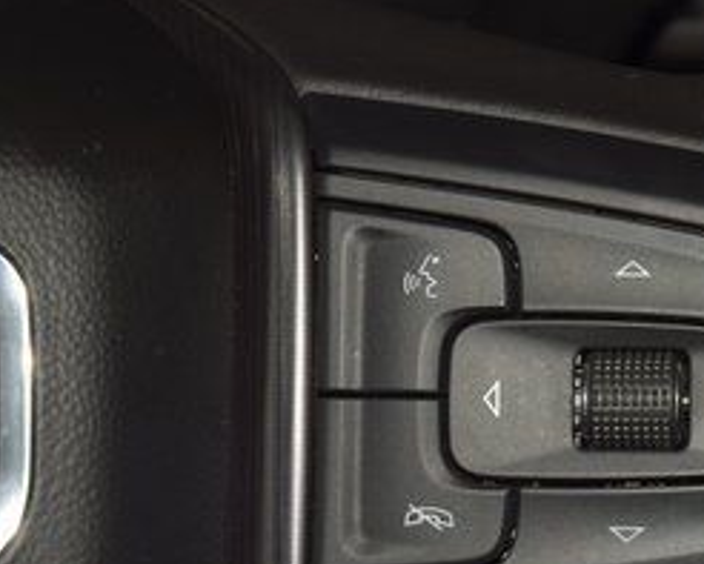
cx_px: 518
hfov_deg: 7.5
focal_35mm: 256
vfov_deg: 6.0
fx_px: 5336
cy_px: 394
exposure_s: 1/125
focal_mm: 70
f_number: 8
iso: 100
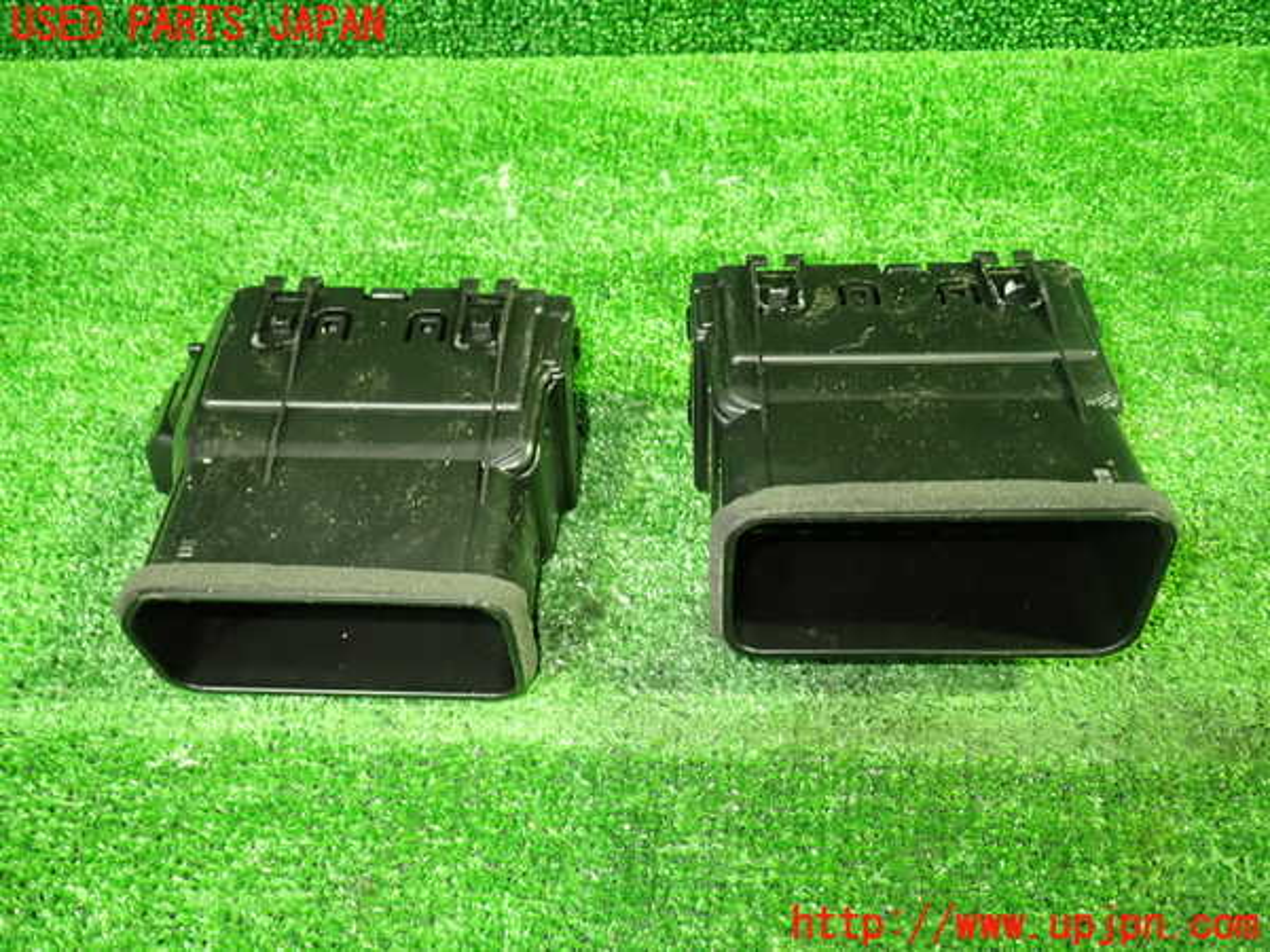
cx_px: 635
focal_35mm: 30
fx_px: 1101
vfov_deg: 46.8
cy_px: 476
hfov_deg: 60.0
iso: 800
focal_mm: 5.4
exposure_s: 1/25
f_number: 2.3
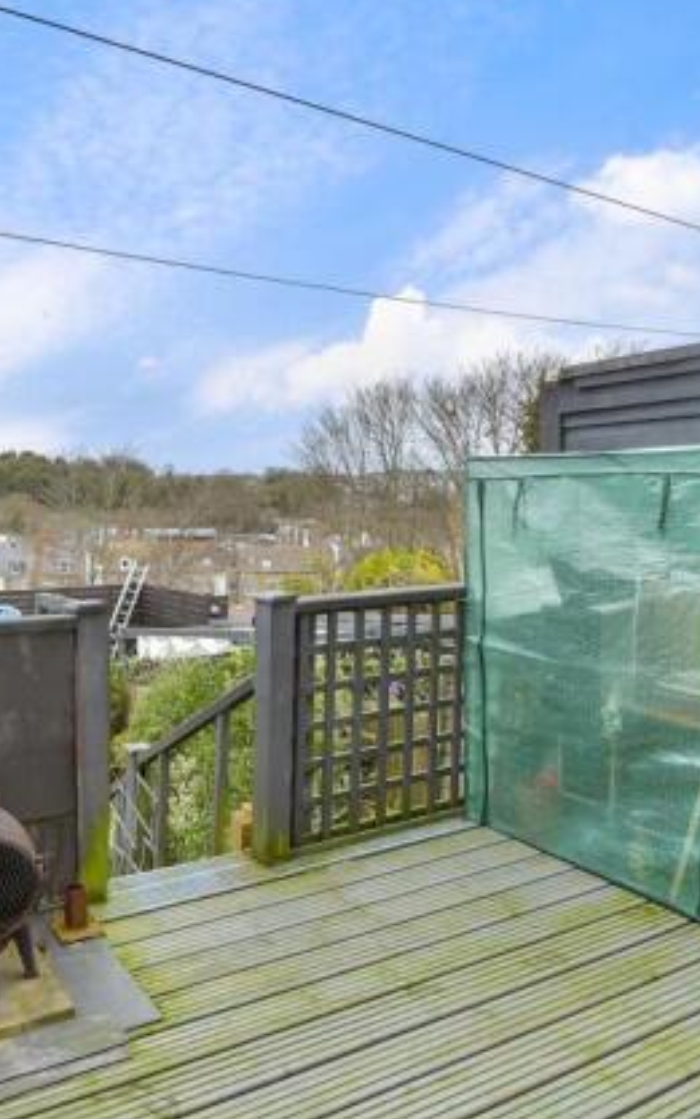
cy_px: 557
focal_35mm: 24
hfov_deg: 47.3
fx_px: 732
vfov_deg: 74.8
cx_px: 106
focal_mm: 10
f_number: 6.3
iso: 160
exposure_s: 1/60
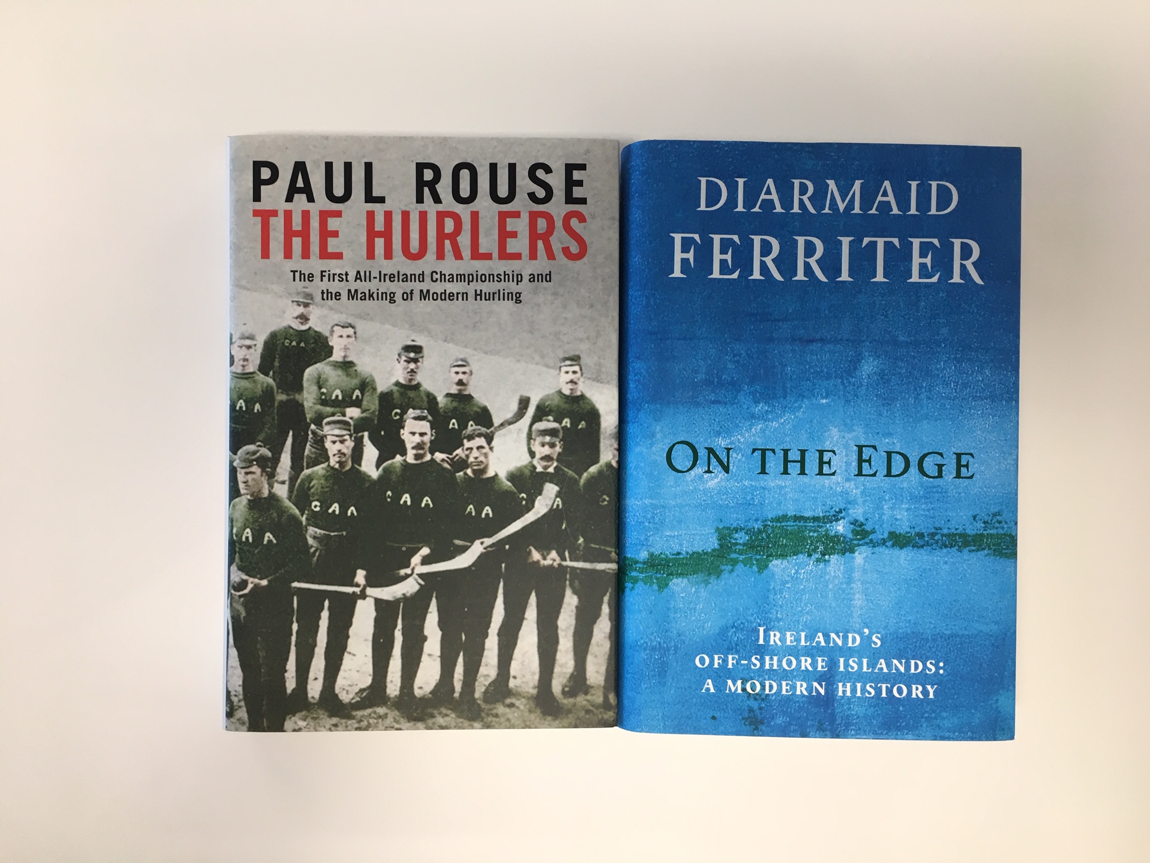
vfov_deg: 48.2
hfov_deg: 61.7
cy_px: 432
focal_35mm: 29
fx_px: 963
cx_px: 575
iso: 40
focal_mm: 4.15
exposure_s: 1/33
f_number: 2.2
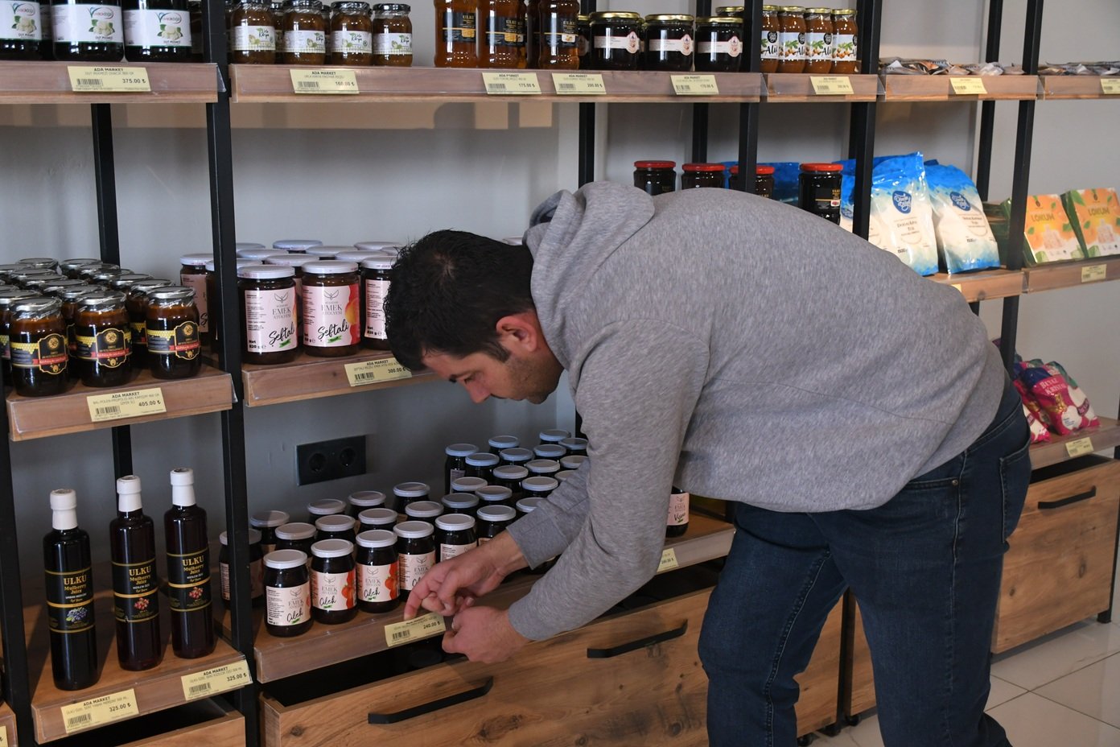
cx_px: 560
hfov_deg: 48.5
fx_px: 1244
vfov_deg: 33.4
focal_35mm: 40
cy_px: 374
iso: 1400
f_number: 4
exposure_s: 1/160
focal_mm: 27
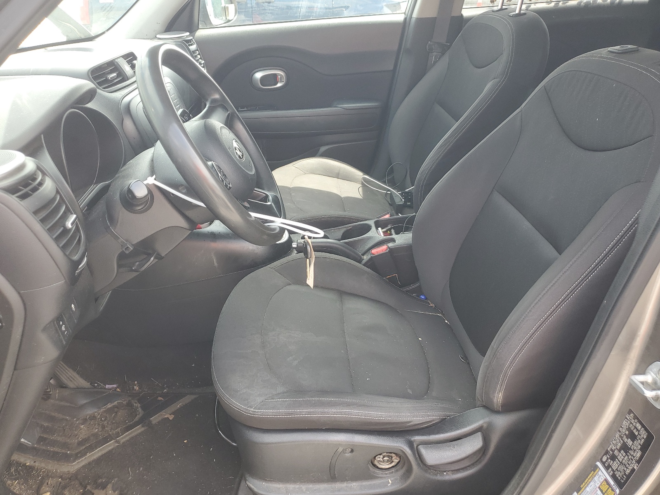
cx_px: 330
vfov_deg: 53.1
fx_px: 496
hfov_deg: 67.3
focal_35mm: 26
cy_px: 248
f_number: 1.5
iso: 50
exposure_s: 1/161
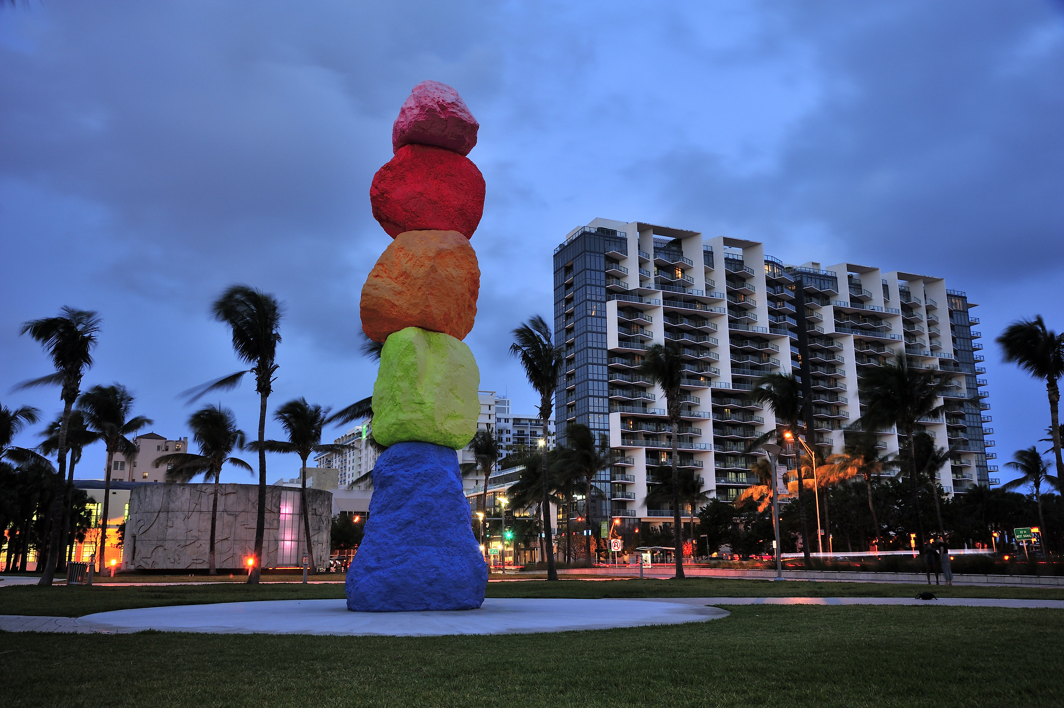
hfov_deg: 62.0
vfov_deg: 43.6
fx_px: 886
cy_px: 354
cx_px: 532
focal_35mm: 30
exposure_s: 2.5
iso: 200
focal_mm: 30
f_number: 11
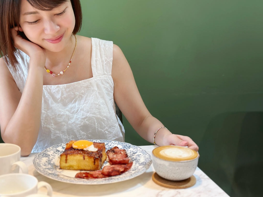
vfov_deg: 27.5
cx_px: 124
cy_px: 89
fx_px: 403
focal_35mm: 53
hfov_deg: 36.2
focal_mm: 6.86
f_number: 1.78
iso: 160
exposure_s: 1/120
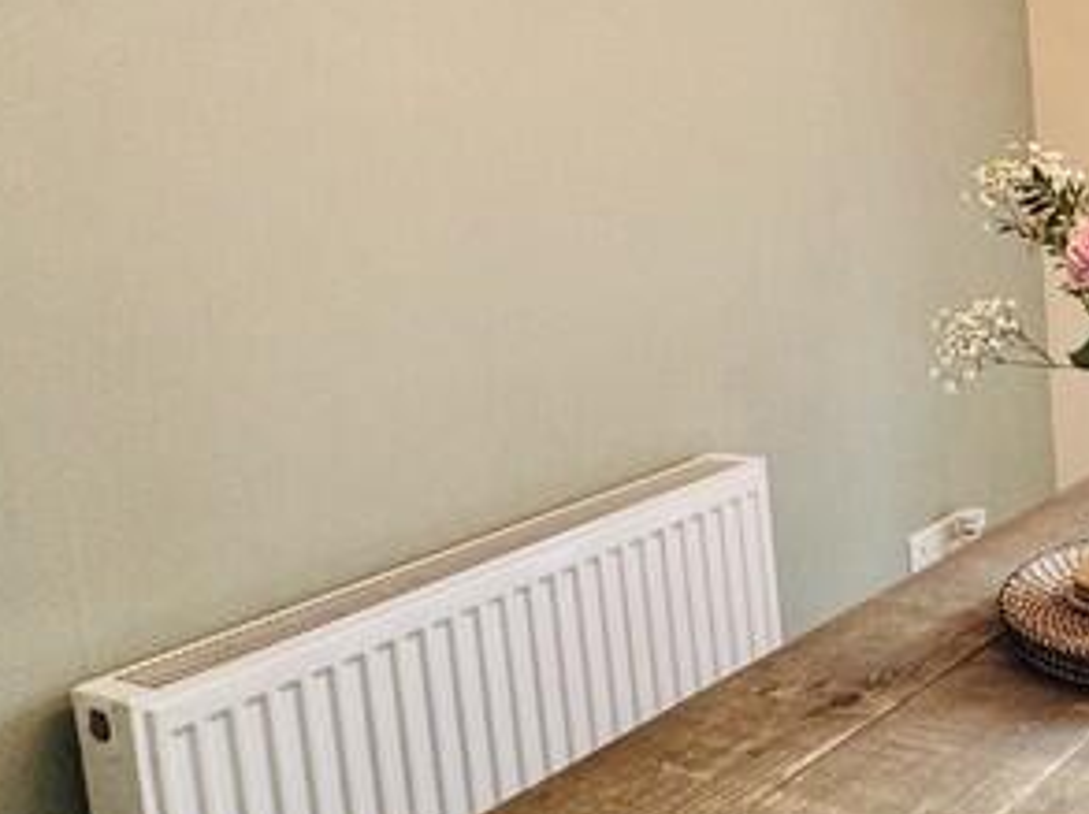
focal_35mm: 49
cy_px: 216
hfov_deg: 33.5
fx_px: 1540
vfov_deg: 29.2
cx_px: 1223
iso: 125
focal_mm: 2.22
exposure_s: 1/100
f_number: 2.2
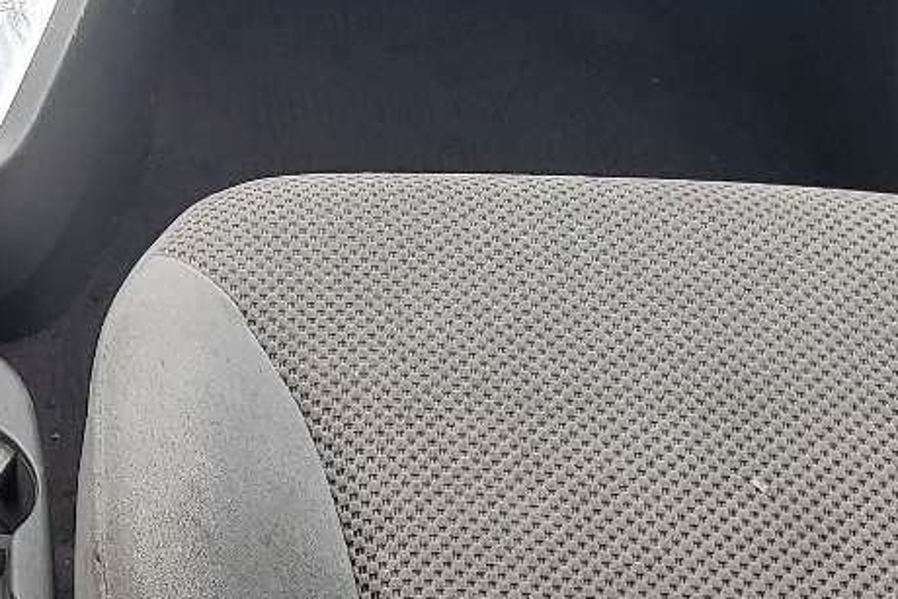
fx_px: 2345
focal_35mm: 94
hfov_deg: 20.1
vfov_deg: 14.3
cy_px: -2
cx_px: -226
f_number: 1.5
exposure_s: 1/120
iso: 54
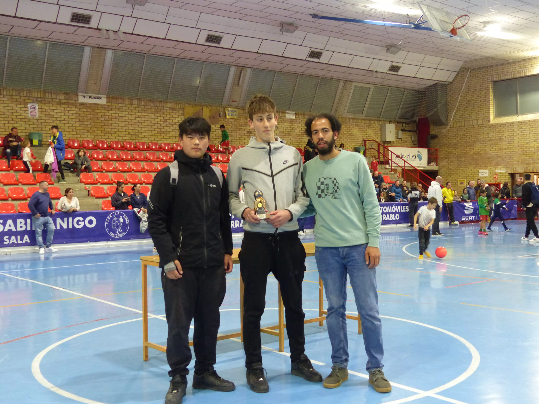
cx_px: 270
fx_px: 623
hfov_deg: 46.8
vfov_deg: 36.0
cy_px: 202
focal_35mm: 40
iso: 400
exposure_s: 1/30
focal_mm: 7.1
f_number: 2.8
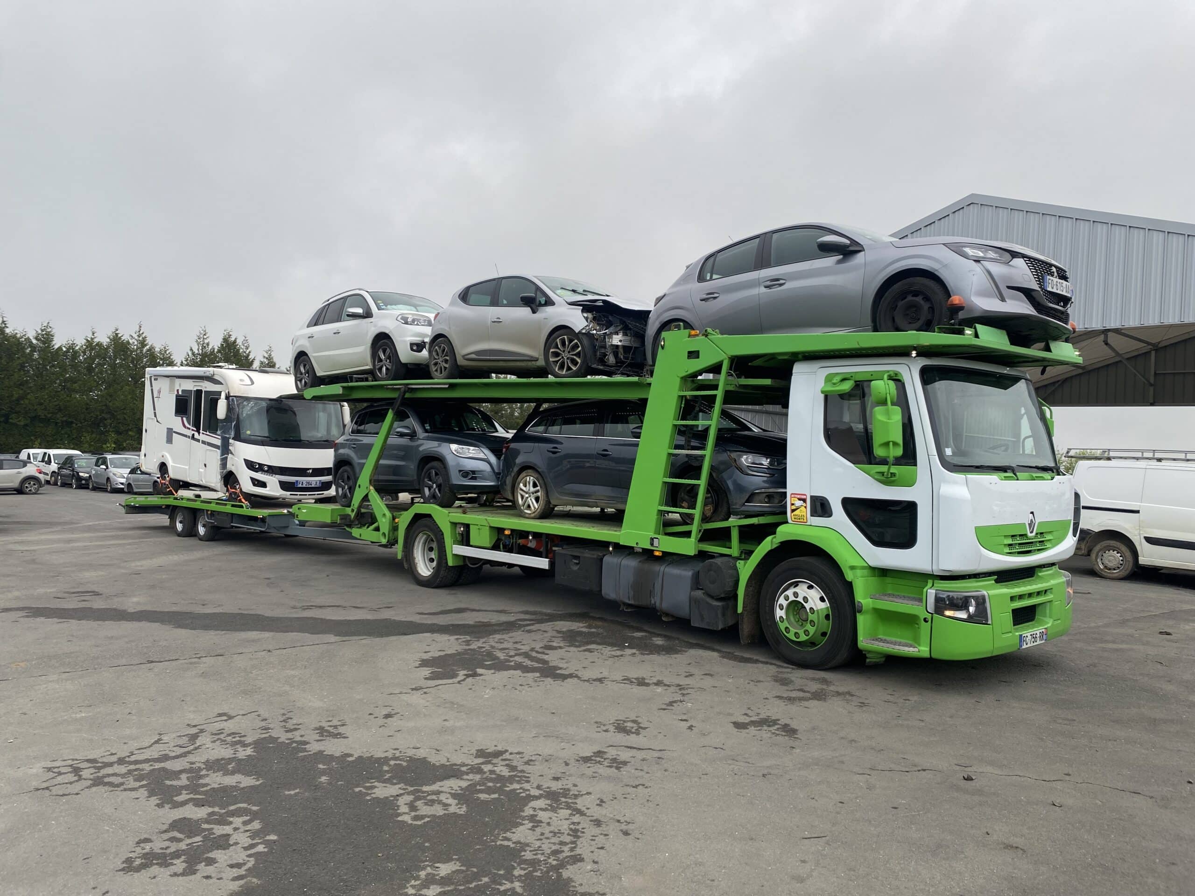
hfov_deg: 67.3
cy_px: 448
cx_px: 598
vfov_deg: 53.1
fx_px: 898
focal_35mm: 26
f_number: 1.8
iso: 32
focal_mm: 4.25
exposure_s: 1/263
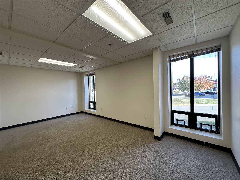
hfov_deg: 102.1
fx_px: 97
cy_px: 90
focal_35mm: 14
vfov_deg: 85.7
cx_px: 120
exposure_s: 1/100
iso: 100
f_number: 2.2
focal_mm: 2.22
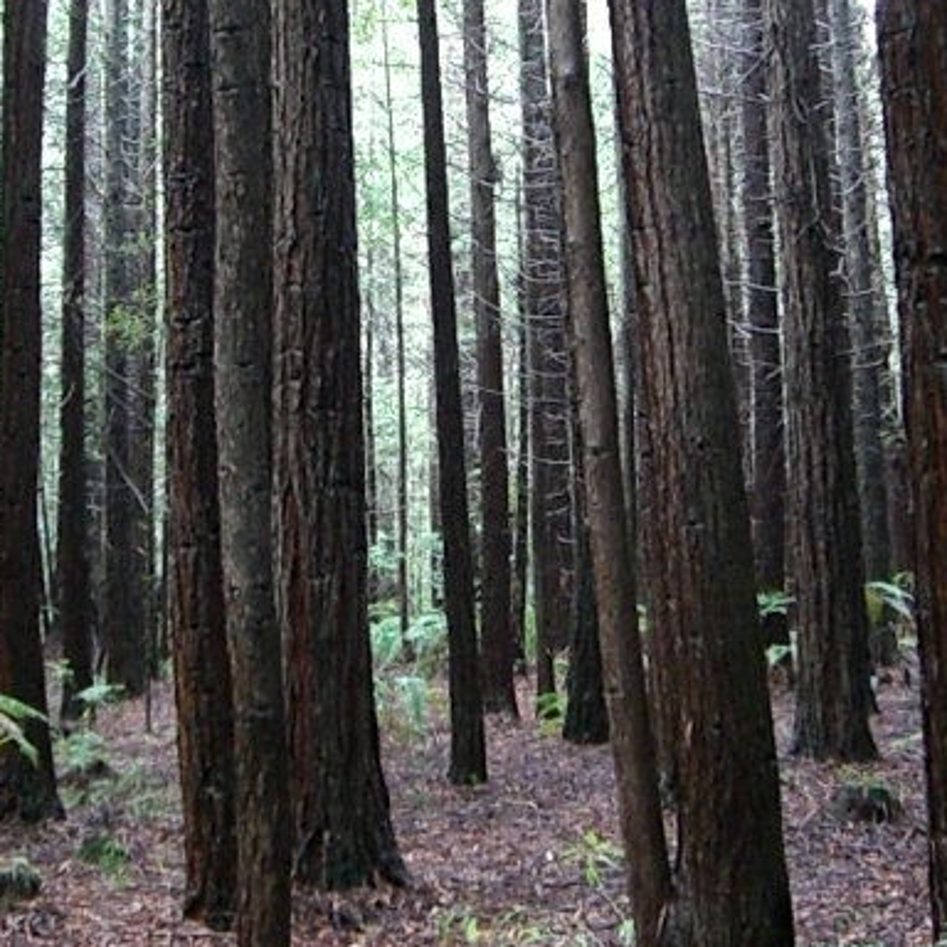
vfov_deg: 30.5
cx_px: 377
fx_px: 1733
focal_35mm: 56
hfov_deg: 30.5
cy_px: 365
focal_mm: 6.2
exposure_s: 1/15
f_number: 2.7
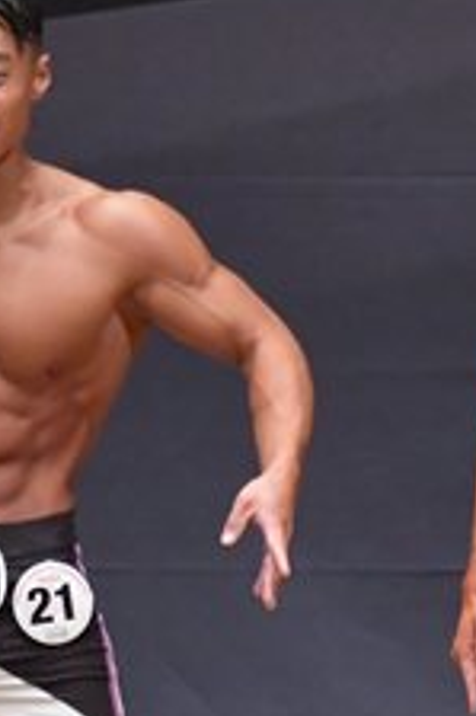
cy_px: 642
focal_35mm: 934
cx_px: 733
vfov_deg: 2.2
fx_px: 18552
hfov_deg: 1.5
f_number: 5.6
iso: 6400
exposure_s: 1/400
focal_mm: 180
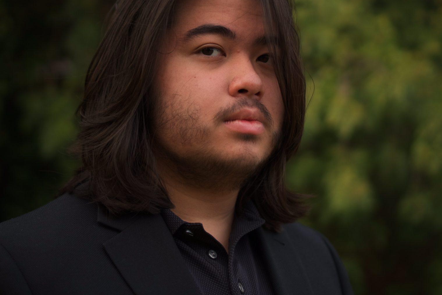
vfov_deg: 19.2
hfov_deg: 28.6
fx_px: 868
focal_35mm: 71
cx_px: 223
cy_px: 104
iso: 1000
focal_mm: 35
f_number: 1.8
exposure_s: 1/1000
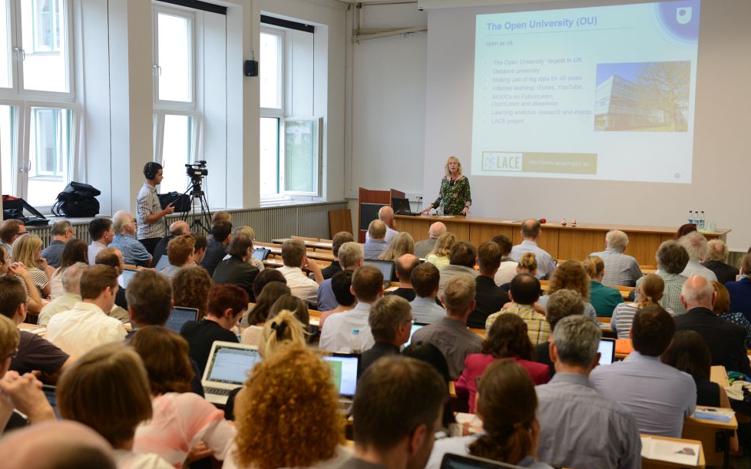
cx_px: 372
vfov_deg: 27.4
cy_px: 236
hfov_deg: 42.7
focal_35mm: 47
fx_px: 962
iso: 1000
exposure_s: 1/60
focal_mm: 44
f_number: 4.5
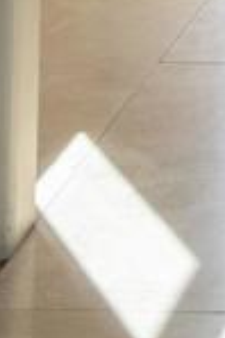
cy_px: -633
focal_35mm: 309
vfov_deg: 6.2
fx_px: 2903
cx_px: 643
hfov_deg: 4.3
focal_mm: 45
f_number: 9
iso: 200
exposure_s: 1/60
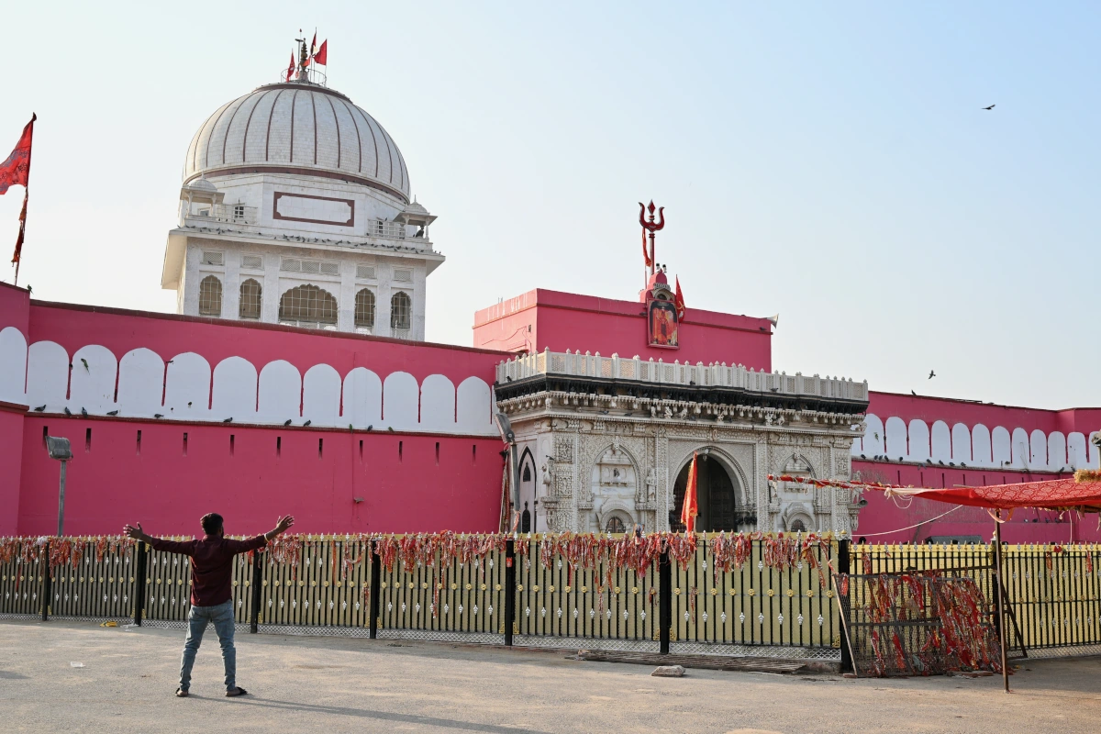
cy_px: 367
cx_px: 550
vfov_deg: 37.9
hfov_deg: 54.4
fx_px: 1070
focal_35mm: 35
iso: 100
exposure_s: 1/200
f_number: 7.1
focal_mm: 35
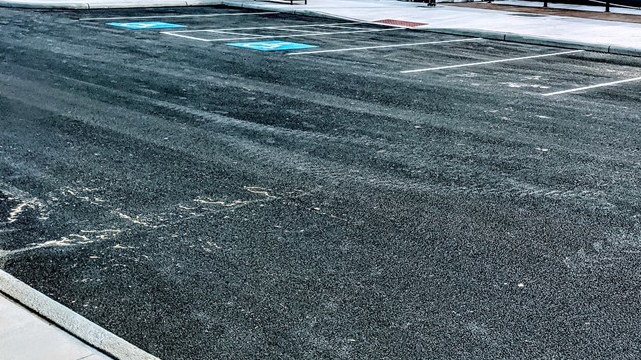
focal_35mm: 47
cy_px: 31
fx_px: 799
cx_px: 507
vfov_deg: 24.6
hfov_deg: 41.9
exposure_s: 1/5882
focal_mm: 4.44
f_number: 1.8
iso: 62
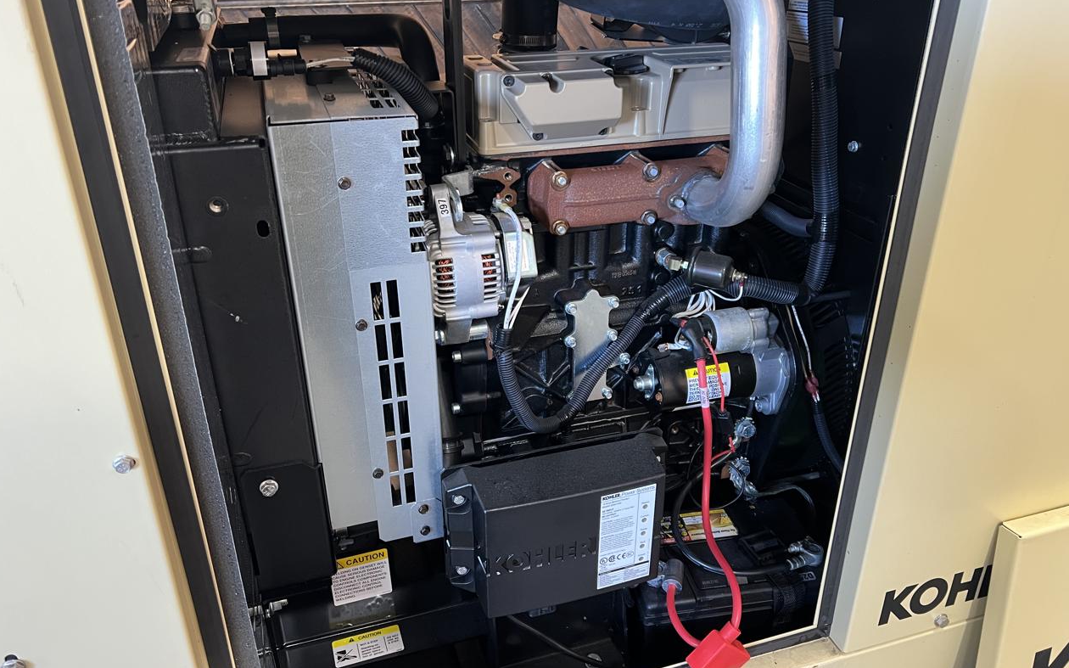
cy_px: 310
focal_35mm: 28
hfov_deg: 66.5
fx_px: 816
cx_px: 533
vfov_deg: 44.5
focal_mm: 5.7
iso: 250
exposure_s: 1/60
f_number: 1.5
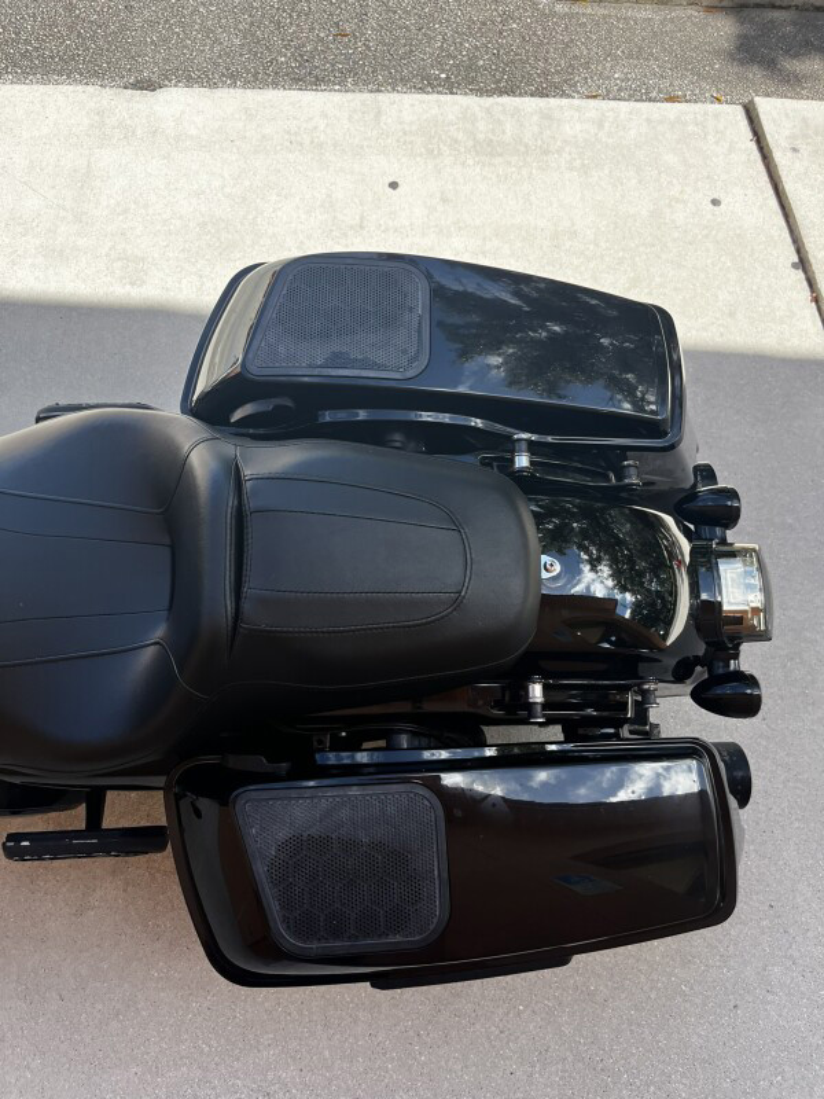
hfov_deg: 53.1
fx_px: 825
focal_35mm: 26
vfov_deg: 67.3
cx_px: 412
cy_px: 550
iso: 50
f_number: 1.6
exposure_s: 1/1404
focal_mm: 5.1
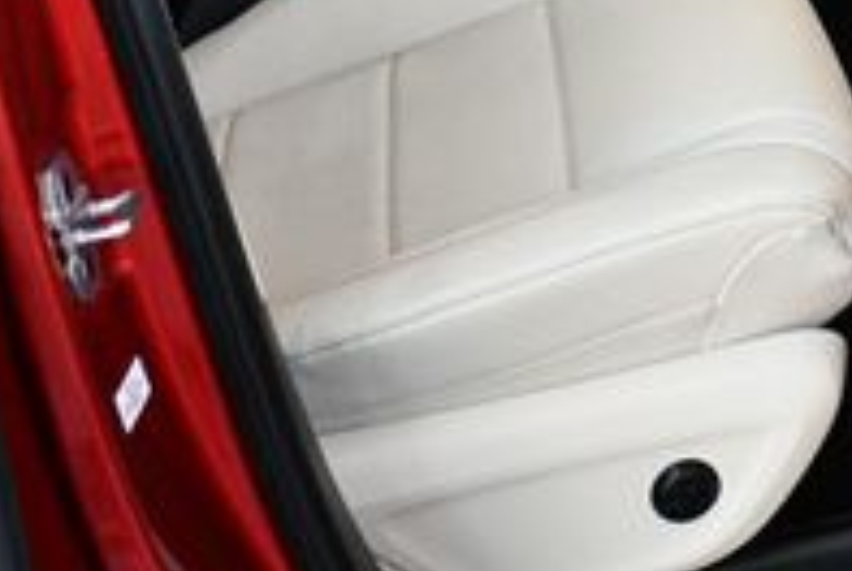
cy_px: -234
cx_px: 791
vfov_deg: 11.4
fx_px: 2773
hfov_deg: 17.2
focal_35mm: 117
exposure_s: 1/250
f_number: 3.5
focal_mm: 18
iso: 800
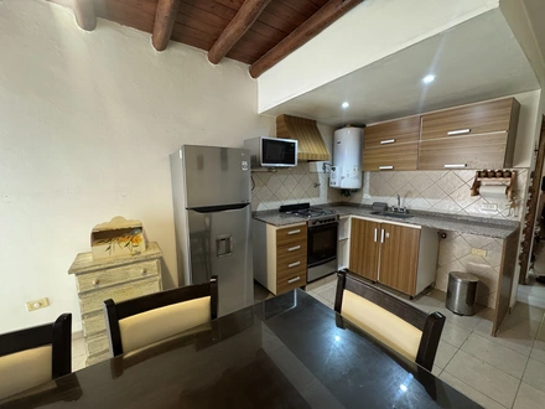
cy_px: 204
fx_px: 220
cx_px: 272
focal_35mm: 14
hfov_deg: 102.1
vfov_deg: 85.7
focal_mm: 2.22
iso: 320
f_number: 2.2
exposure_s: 1/50
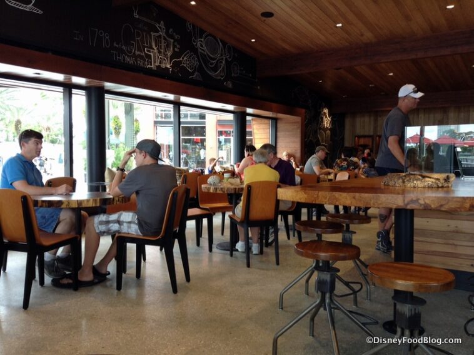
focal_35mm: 33
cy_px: 178
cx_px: 237
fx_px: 451
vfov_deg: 42.9
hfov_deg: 55.4
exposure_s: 1/40
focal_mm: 3.3
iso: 32
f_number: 2.4
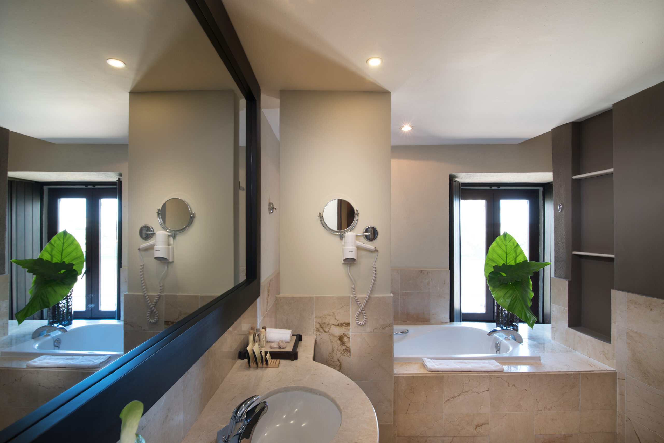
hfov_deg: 96.7
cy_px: 222
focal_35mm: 16
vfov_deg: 73.8
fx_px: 295
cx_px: 332
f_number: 8
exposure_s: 1/5
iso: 100
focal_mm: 16
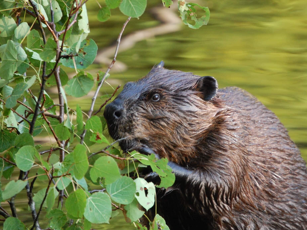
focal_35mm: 401
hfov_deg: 4.9
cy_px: 130
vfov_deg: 3.7
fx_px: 3556
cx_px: 181
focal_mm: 200
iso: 800
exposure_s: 1/125
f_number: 5.6
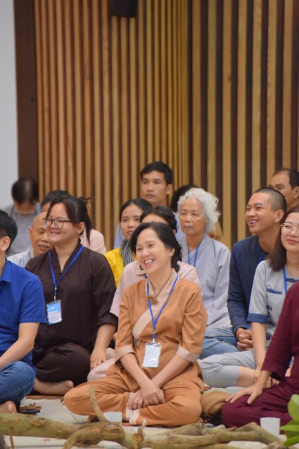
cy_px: 224
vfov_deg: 9.4
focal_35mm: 220
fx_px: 2742
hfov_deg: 6.2
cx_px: 150
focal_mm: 220
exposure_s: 1/100
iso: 2000
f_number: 5.3
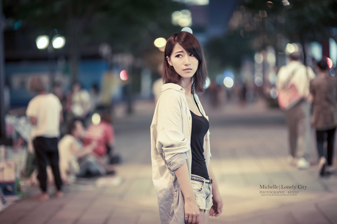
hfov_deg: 23.9
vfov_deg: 16.1
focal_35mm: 85
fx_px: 795
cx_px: 168
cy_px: 112
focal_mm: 85
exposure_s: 1/80
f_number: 1.4
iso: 1600
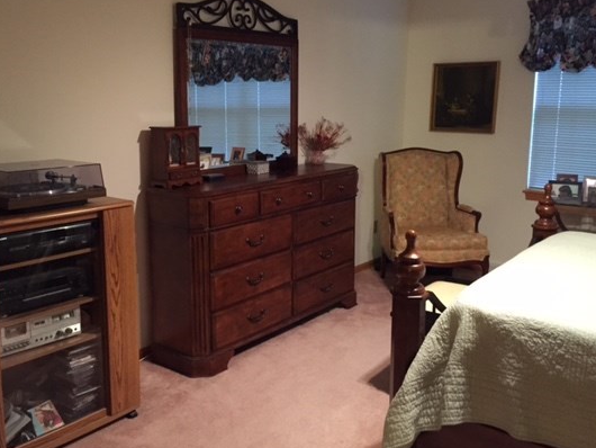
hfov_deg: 52.5
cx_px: 263
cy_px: 201
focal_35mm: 35
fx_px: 603
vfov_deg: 40.7
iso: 400
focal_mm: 4.15
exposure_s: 1/15
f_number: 2.2
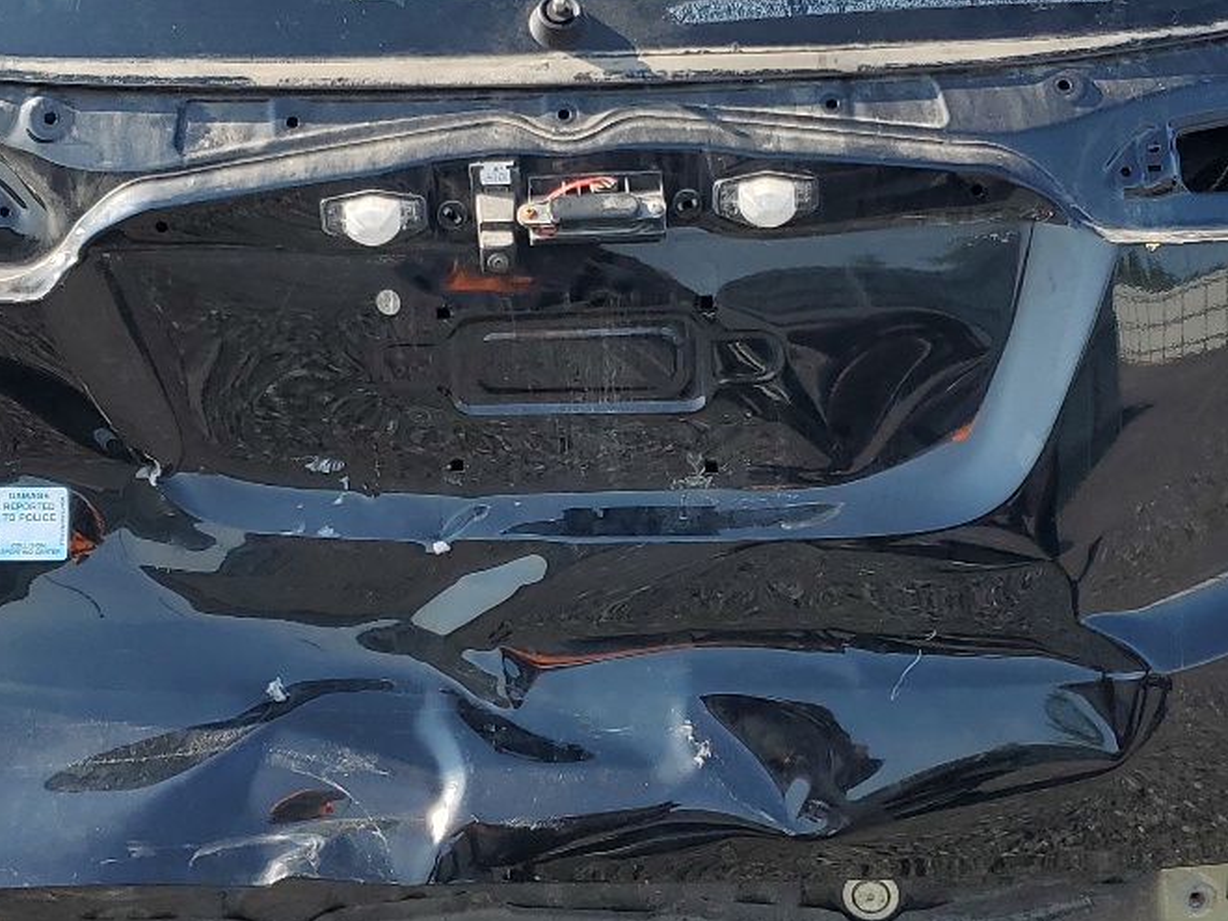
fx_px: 2235
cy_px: 411
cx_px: 647
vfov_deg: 23.3
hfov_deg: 30.7
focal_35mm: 63
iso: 50
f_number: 1.5
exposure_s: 1/1429
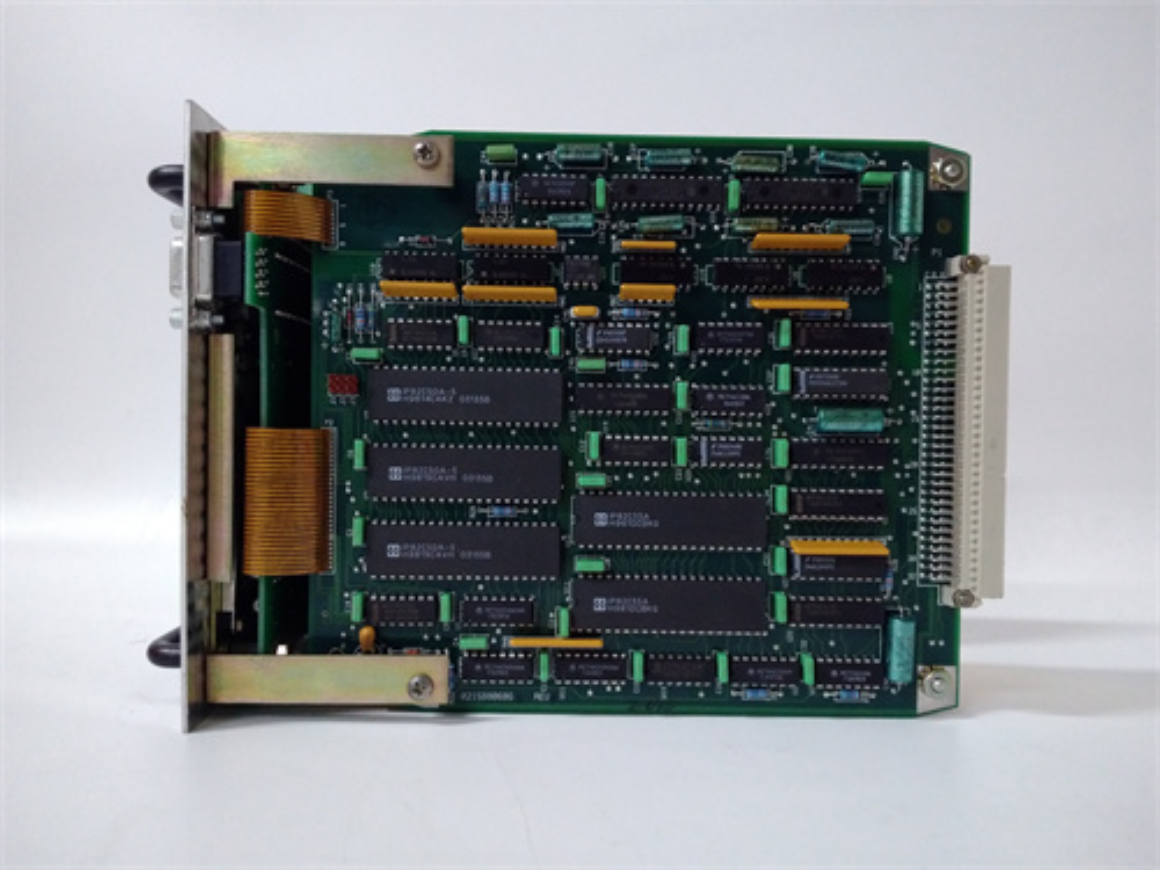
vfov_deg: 51.4
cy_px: 435
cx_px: 580
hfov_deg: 65.3
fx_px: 905
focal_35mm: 27
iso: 695
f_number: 2
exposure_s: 1/33
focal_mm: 3.79
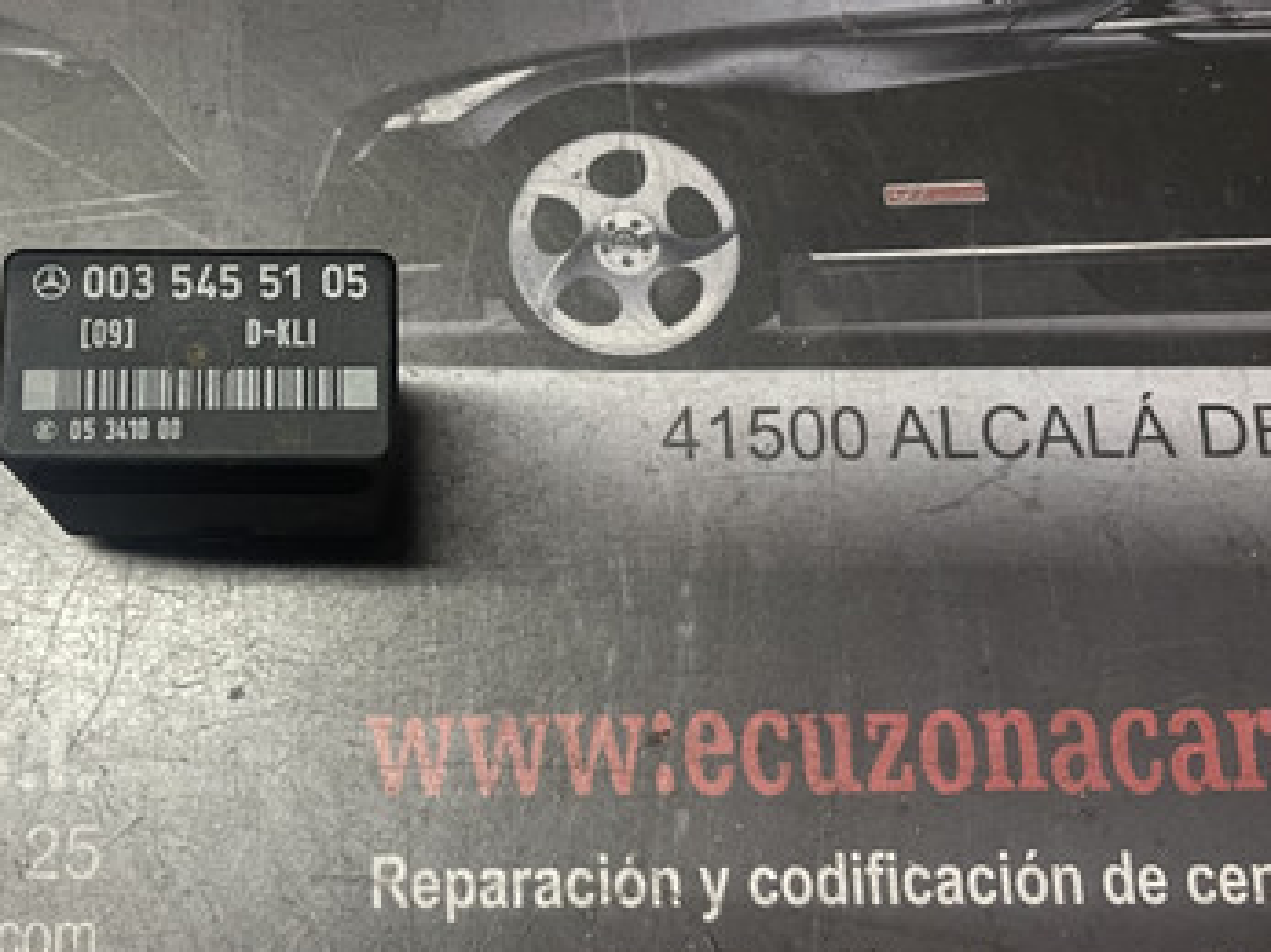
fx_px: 1762
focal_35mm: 48
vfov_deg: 30.1
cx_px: 315
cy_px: 352
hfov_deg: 38.6
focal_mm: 5.1
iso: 250
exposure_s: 1/50
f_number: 1.6
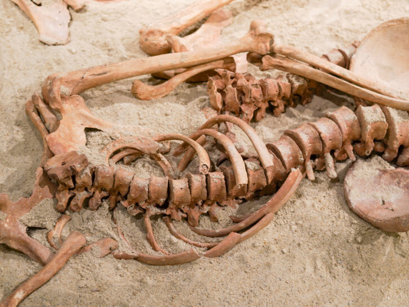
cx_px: 230
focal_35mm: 68
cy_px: 159
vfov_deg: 21.6
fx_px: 803
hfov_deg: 28.5
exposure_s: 1/50
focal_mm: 50
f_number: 3.2
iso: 500
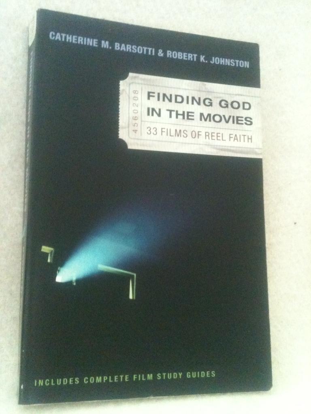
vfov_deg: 52.6
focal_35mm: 35
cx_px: 156
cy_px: 207
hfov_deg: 40.7
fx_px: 419
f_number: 2.8
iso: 800
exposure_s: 1/10
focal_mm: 3.85
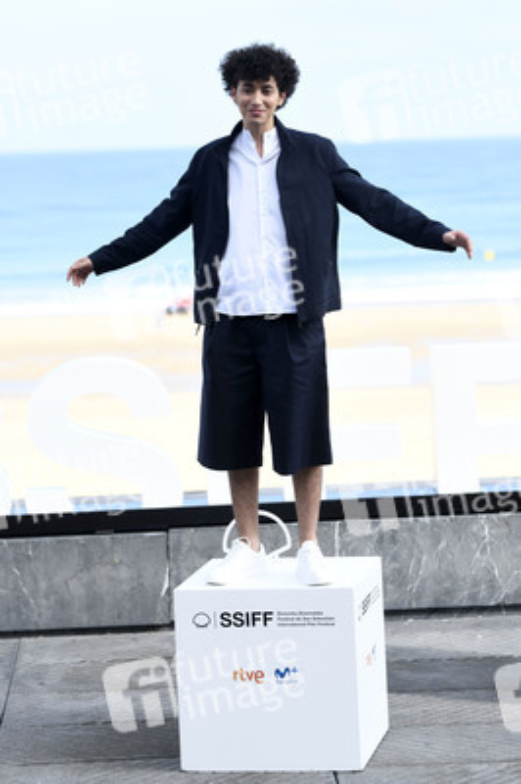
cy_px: 392
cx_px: 260
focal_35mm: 98
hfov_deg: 13.9
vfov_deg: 20.8
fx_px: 2131
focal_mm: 98
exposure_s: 1/1600
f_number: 3.5
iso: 400
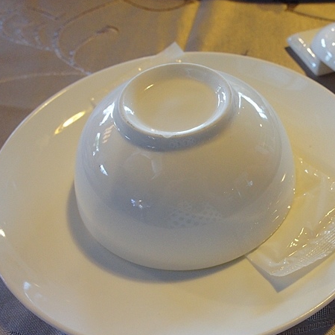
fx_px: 558
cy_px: 196
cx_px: 282
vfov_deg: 33.3
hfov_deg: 32.2
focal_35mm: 51
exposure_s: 1/30
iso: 1600
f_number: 6.3
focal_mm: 20
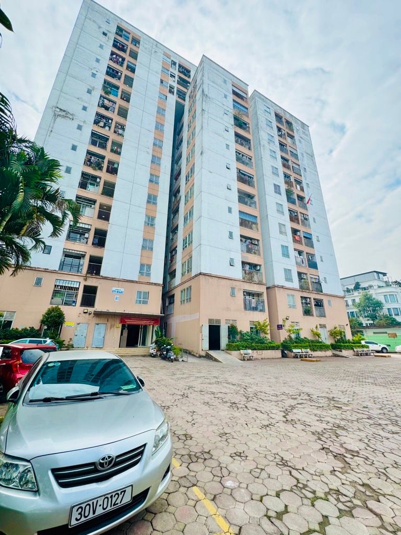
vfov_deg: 102.1
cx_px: 200
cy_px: 268
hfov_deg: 85.7
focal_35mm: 14
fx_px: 216
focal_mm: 2.22
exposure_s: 1/899
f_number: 2.2
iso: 50
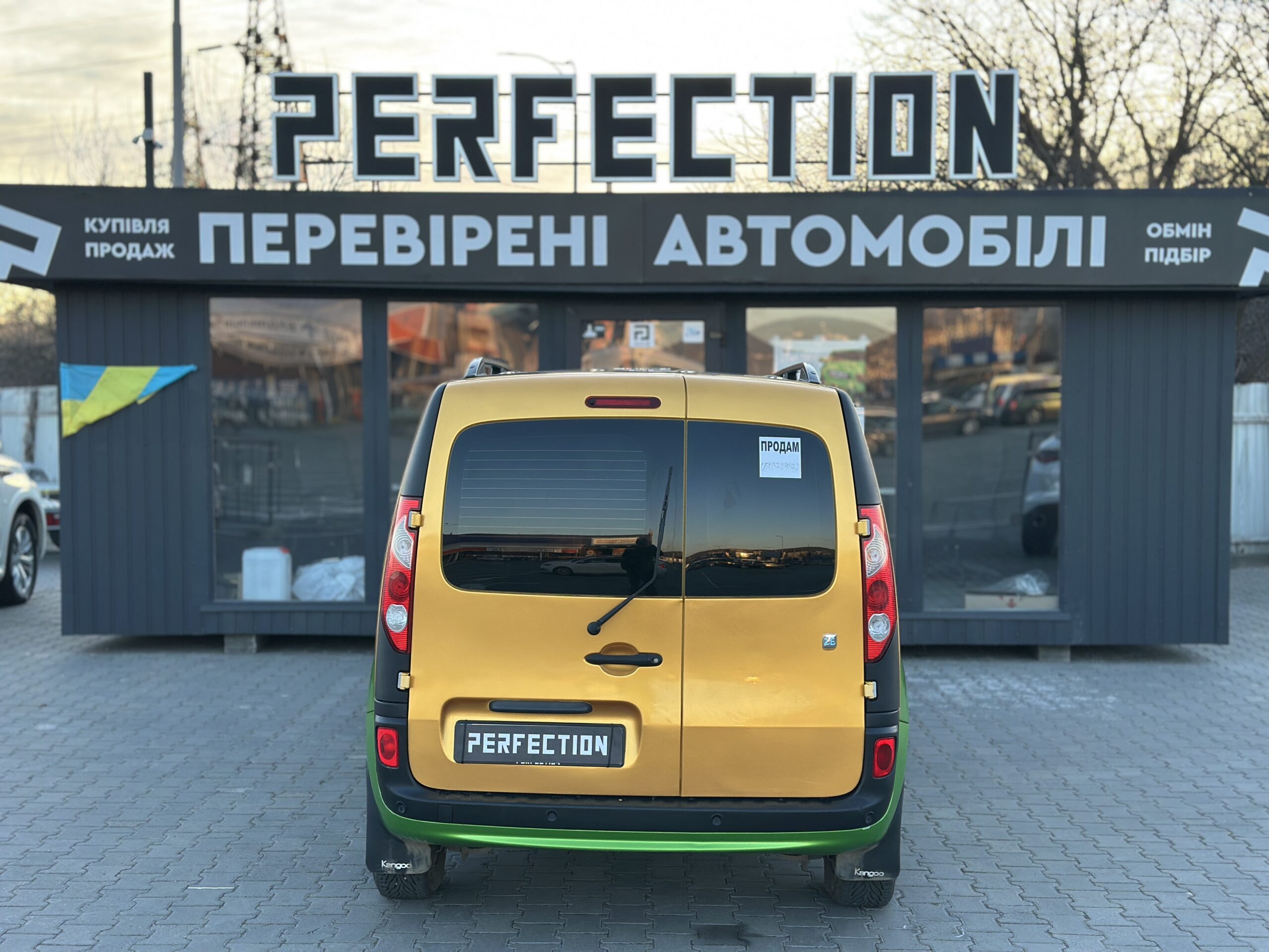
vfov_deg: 30.3
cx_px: 634
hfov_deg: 39.7
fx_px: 1760
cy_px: 476
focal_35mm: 48
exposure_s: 1/211
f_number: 1.78
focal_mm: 6.86
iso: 80
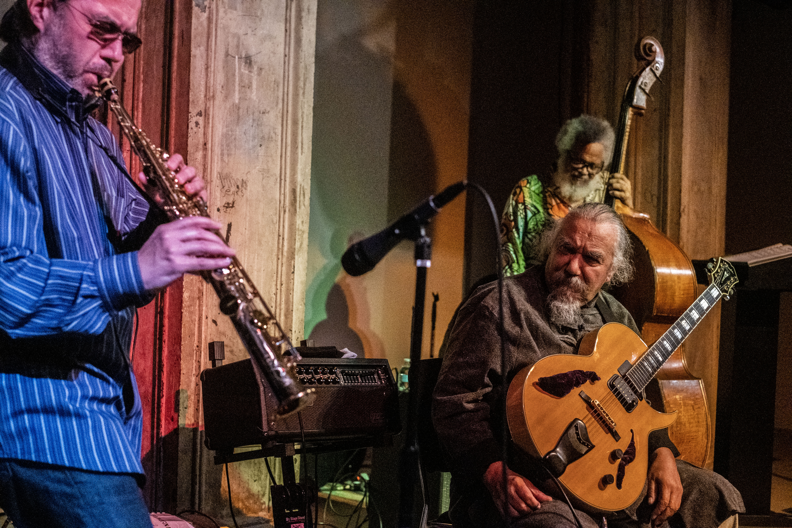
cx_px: 396
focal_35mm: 53
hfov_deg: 37.5
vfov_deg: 25.5
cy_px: 264
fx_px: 1166
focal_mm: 35
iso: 3200
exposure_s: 1/250
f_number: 2.8
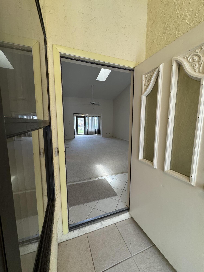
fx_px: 110
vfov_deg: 102.1
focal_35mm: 14
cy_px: 136
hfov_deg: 85.7
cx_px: 102
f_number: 2.2
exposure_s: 1/120
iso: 200
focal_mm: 2.22
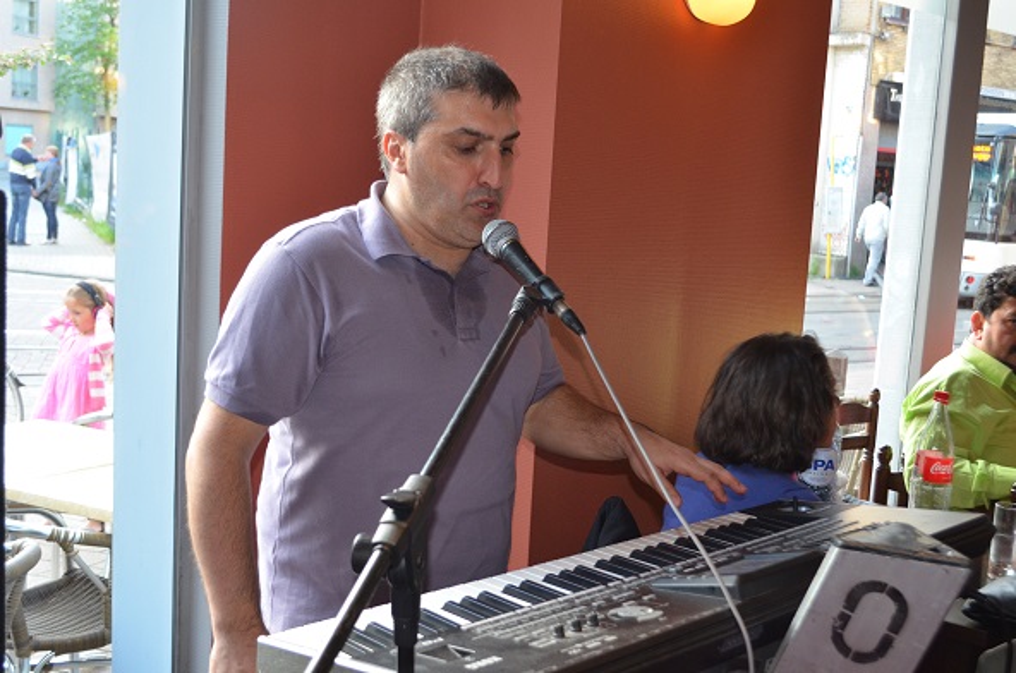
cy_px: 336
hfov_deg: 45.0
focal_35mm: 44
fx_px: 1225
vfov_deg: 30.7
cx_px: 508
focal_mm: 29
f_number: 4.5
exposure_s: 1/60
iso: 800
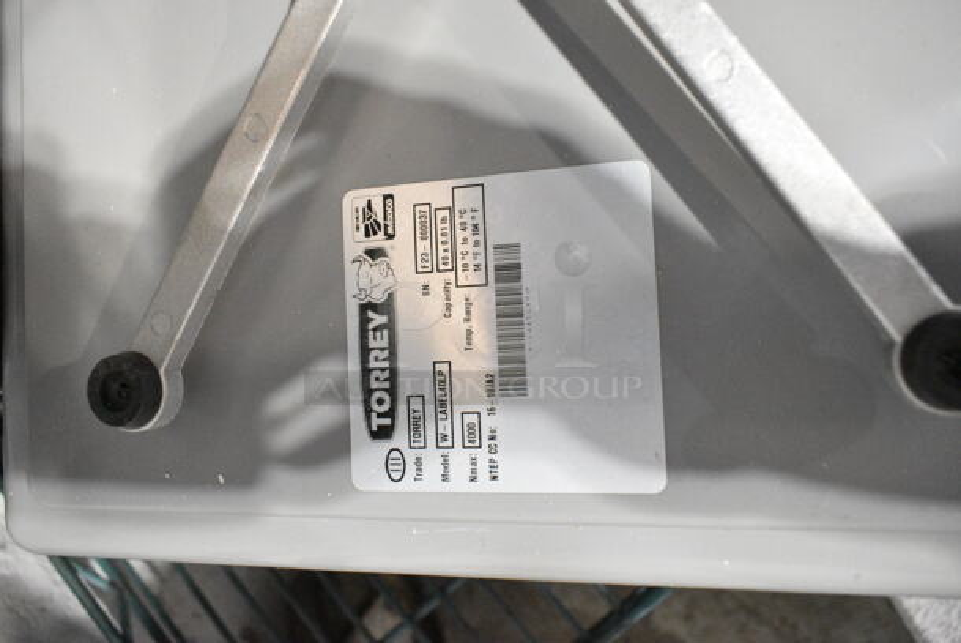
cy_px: 322
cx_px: 480
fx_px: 721
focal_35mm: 27
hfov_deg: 67.3
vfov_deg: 48.0
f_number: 5.6
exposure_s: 1/125
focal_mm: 18
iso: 6400
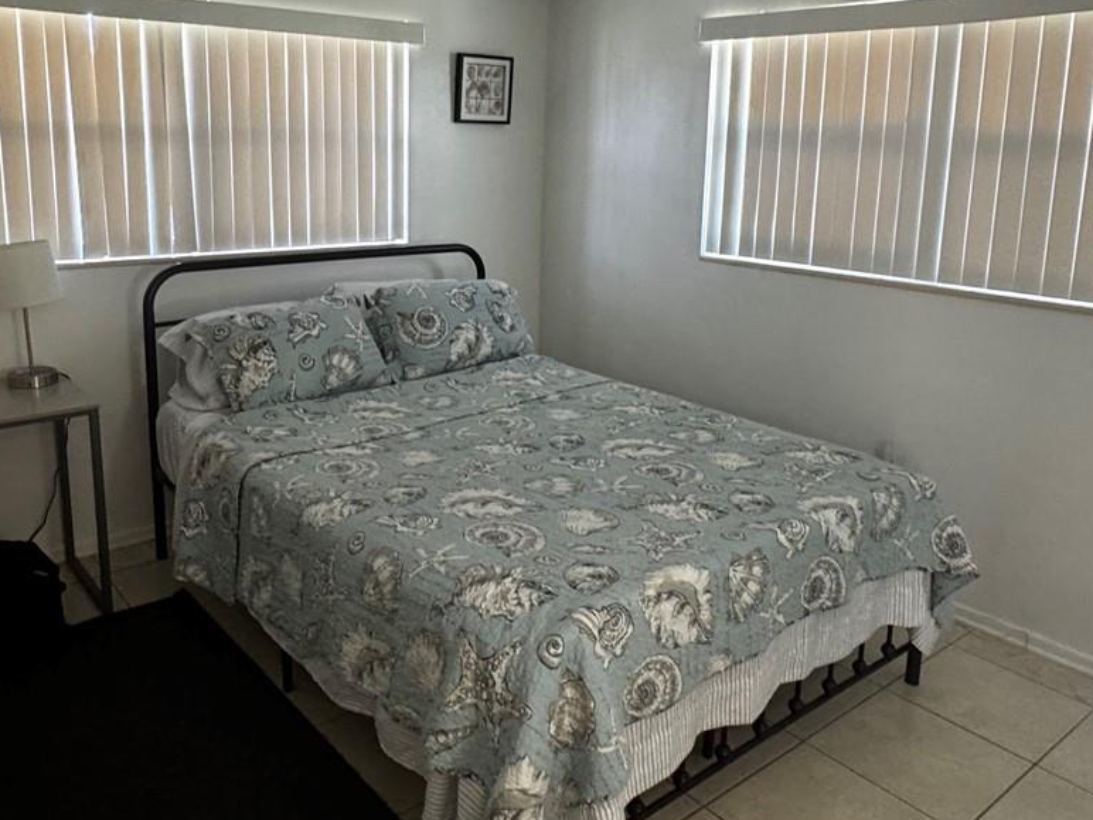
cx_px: 479
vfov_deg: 47.7
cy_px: 300
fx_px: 916
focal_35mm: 29
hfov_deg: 61.5
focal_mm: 2.22
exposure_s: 1/60
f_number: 2.2
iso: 400
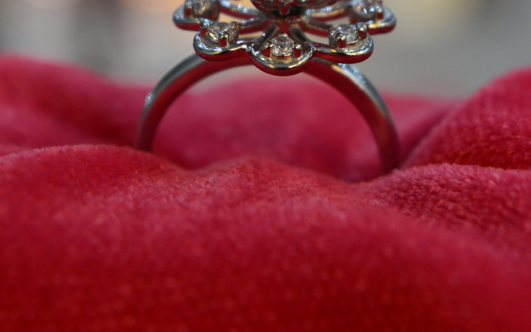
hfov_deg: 16.5
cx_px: 265
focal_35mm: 127
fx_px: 1834
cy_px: -38
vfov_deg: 10.2
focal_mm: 55
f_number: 8
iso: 450
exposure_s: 1/60
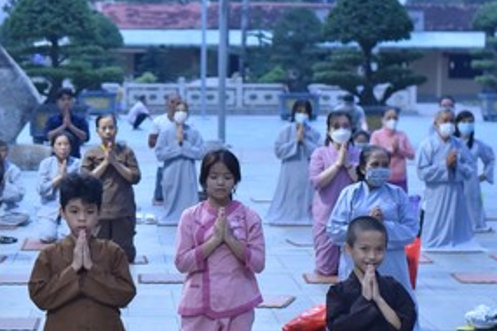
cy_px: 268
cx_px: 134
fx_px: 1574
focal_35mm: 114
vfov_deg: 12.0
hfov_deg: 17.9
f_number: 3.2
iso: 2000
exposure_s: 1/125
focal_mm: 50
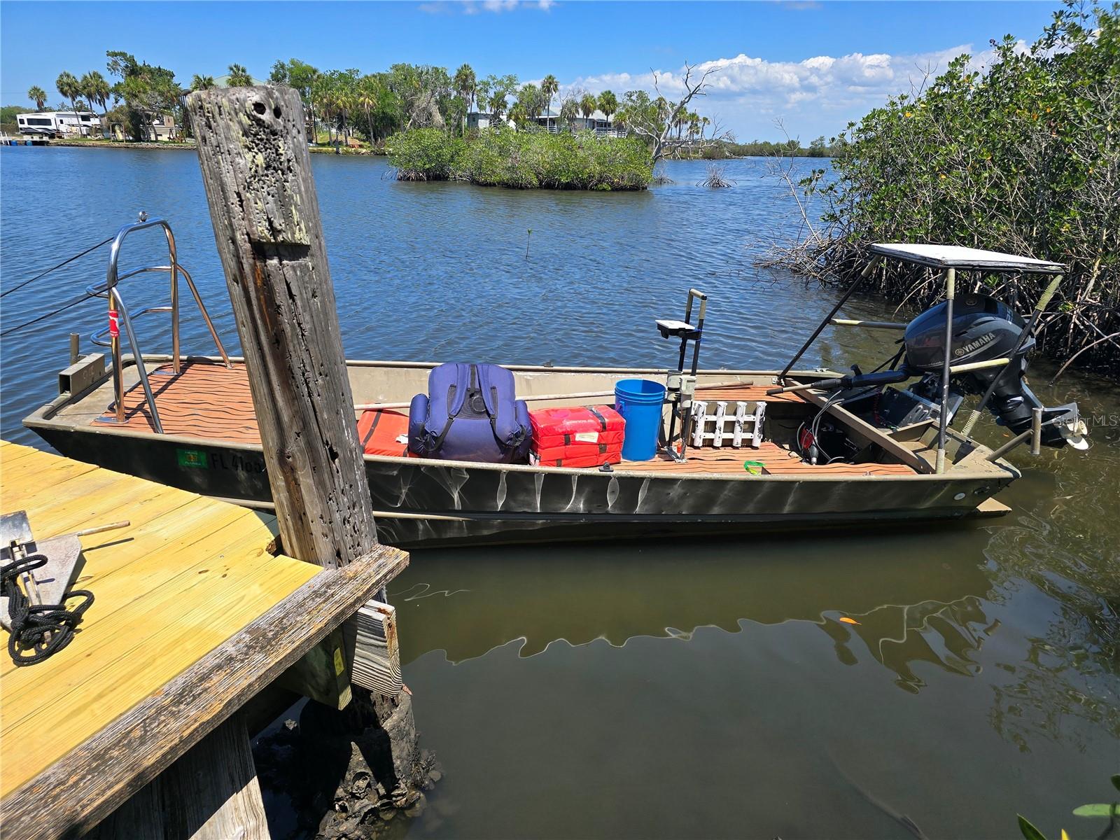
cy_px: 420
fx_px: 744
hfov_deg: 73.9
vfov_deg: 58.9
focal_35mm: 23
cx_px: 560
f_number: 1.7
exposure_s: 1/622
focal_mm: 6.3
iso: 12
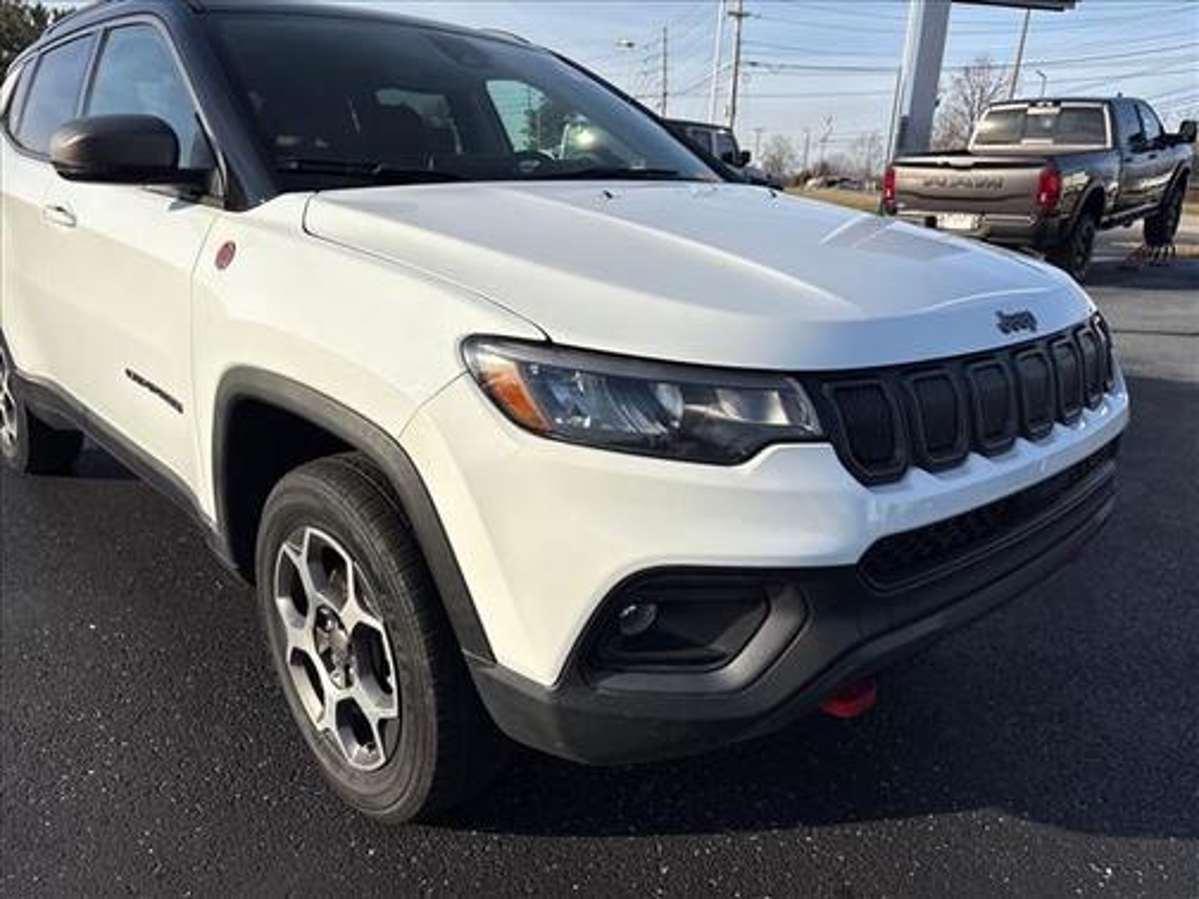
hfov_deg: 67.3
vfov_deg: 53.1
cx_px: 600
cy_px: 450
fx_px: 901
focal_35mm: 26
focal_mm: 5.96
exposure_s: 1/4950
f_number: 1.6
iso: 50
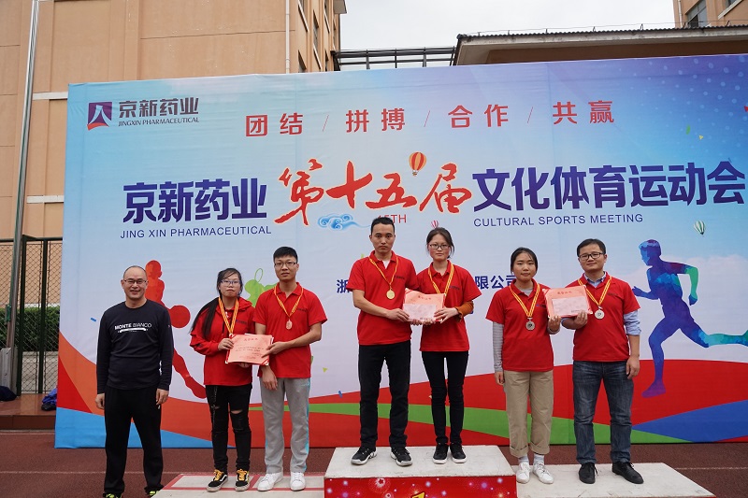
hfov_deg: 73.8
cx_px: 374
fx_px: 499
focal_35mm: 24
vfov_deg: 53.1
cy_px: 249
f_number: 9
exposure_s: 1/200
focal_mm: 24
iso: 1600
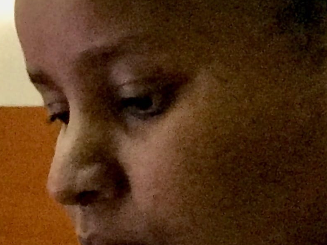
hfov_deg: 6.5
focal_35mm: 291
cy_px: 477
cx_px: -427
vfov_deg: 5.0
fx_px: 2748
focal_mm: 6.6
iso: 500
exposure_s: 1/50
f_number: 2.8
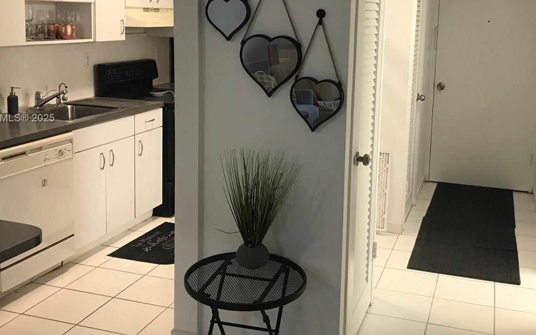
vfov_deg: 29.7
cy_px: 119
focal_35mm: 43
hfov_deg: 46.2
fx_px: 628
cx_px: 288
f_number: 1.8
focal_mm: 3.99
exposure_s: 1/30
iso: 32
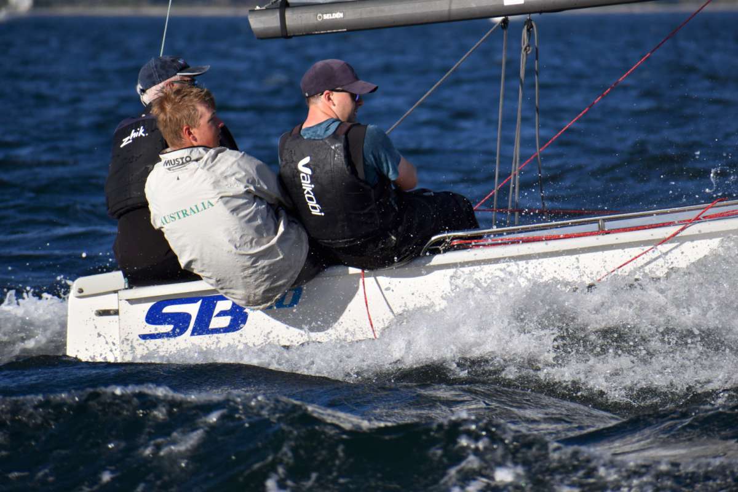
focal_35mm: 450
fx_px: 9224
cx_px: 369
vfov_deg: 3.1
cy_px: 246
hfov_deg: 4.6
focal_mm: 300
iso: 400
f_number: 7.1
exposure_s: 1/1600
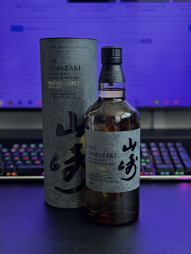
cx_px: 96
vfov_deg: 39.7
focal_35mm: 48
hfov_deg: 30.3
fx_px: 353
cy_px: 127
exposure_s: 1/48
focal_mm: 6.76
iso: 200
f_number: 1.78
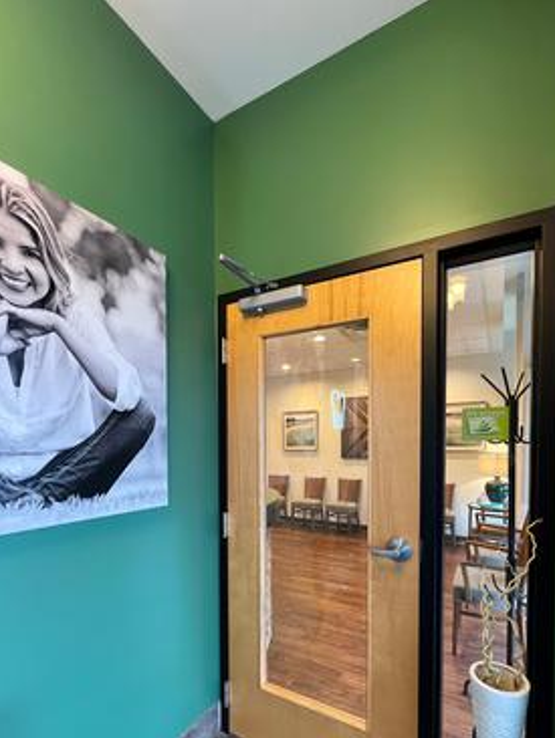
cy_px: 452
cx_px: 303
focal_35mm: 16
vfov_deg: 92.9
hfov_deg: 78.0
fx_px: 342
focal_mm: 1.57
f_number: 1.8
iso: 320
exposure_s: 1/60
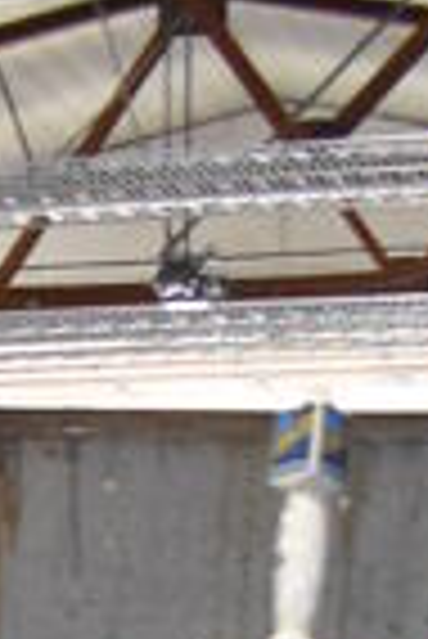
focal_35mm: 173
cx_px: -257
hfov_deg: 7.8
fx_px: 3077
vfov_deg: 9.1
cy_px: 2036
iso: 2200
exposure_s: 1/125
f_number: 3.5
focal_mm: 18
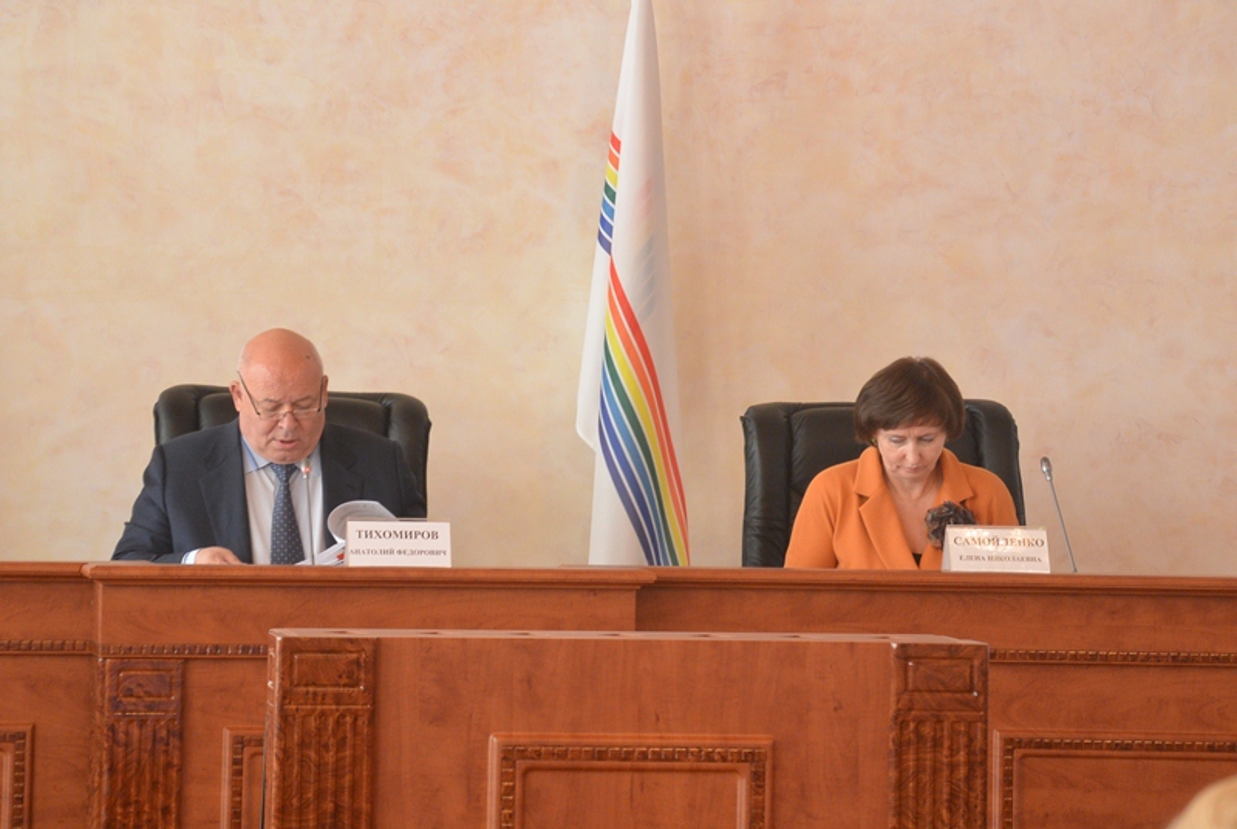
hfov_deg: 10.3
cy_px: 414
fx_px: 6882
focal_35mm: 200
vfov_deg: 6.9
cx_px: 618
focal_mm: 74.3
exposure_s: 1/60
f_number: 4.8
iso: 500
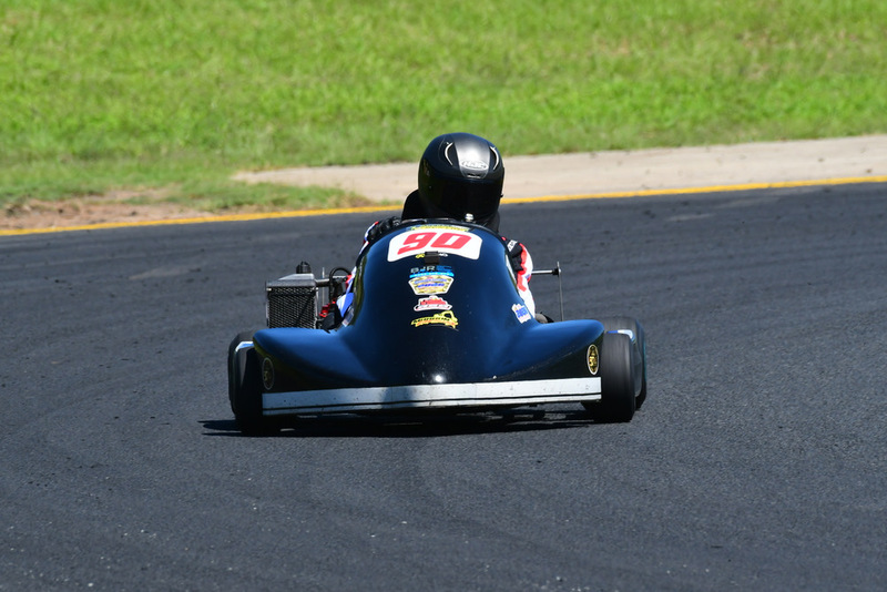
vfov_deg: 1.8
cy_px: 296
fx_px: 18485
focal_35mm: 750
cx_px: 444
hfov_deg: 2.7
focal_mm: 500
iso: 500
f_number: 11
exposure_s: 1/640
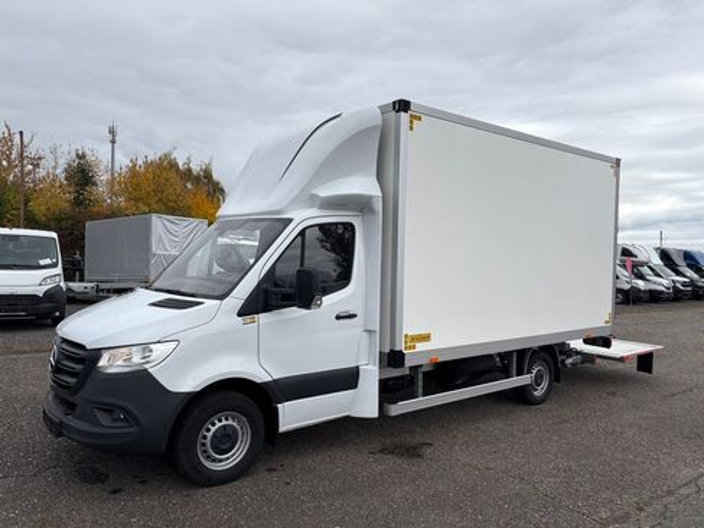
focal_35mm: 26
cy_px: 264
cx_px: 352
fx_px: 529
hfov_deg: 67.3
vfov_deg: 53.1
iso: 50
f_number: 1.6
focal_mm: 5.96
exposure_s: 1/756
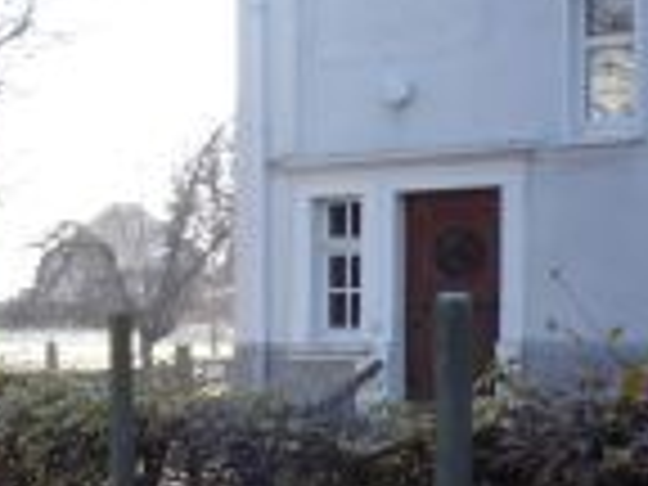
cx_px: -428
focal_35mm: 107
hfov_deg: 16.2
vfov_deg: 13.7
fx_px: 2003
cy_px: 418
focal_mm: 5.2
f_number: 4
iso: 100
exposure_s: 1/125
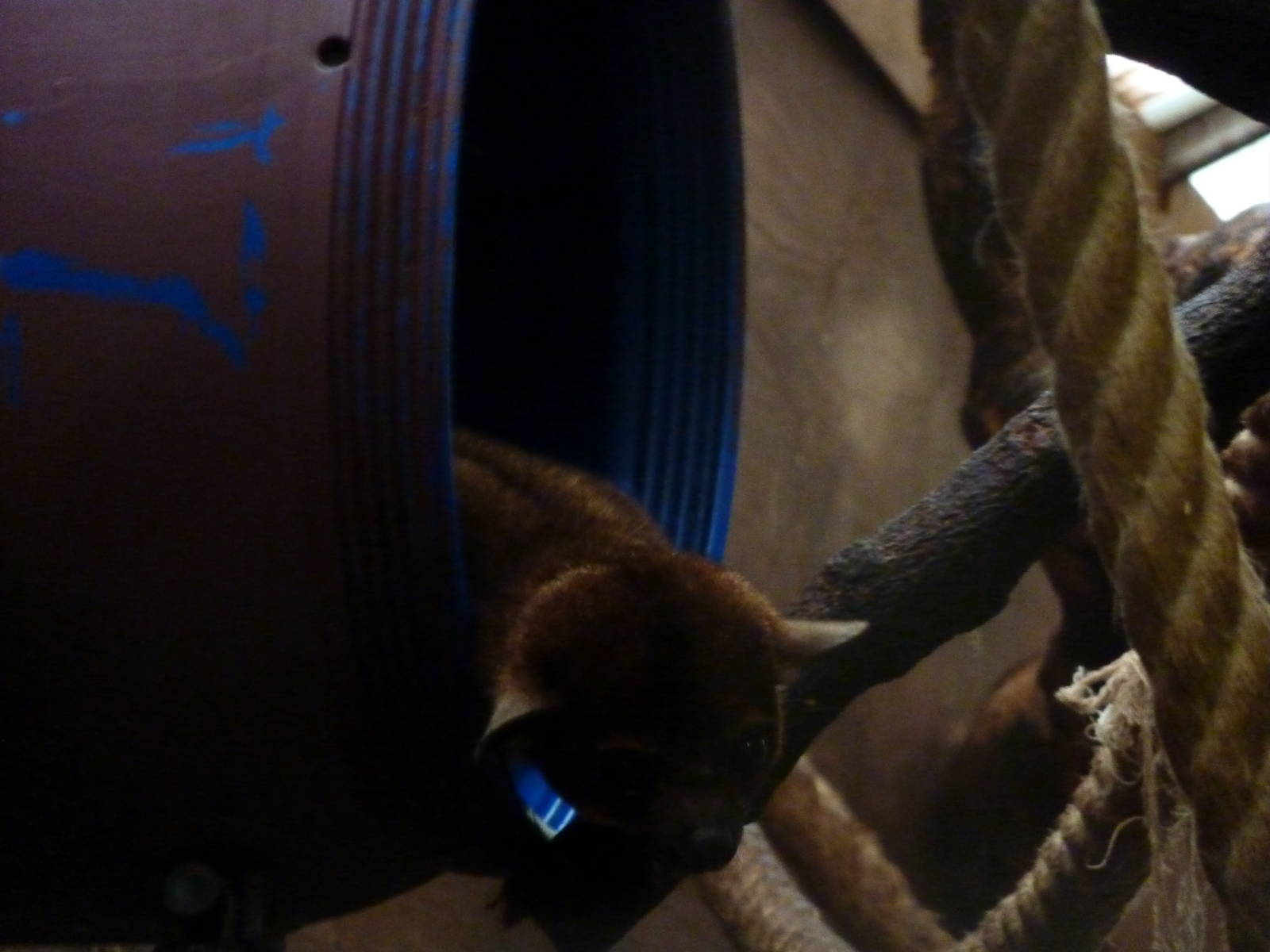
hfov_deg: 6.6
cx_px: 635
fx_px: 11006
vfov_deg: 5.0
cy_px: 476
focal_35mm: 300
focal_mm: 49.2
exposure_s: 1/8
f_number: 4.9
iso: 800
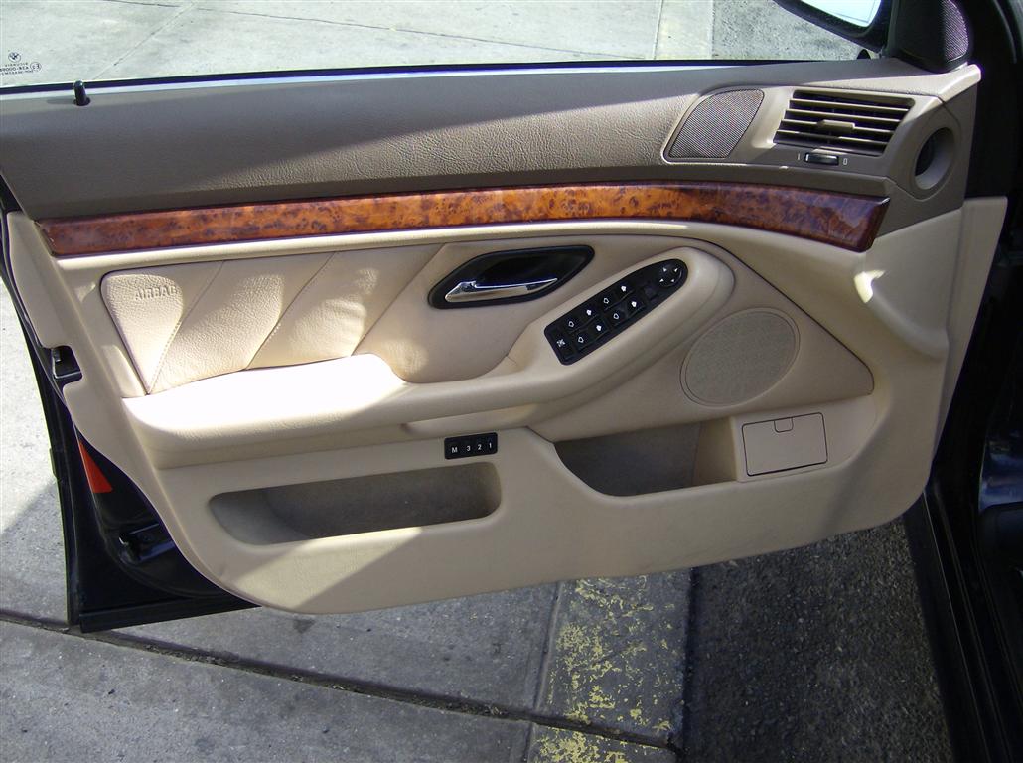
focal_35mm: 36
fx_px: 1062
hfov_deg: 51.4
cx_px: 512
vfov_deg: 39.5
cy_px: 382
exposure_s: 1/468
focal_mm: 6
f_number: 2.8
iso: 100
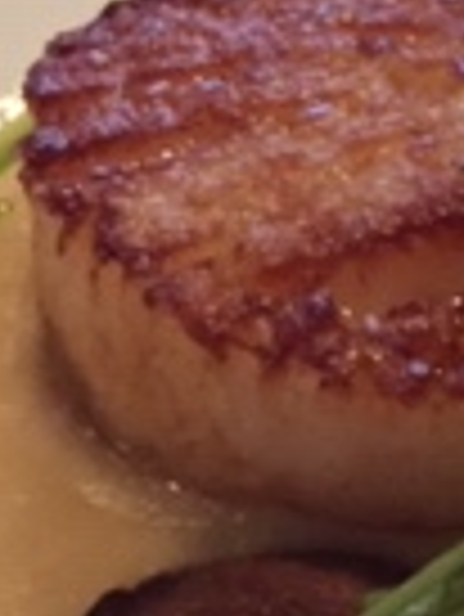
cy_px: 405
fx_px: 2409
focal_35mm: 135
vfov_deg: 14.6
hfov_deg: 10.1
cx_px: 969
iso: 500
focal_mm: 4.15
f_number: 2.2
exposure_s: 1/15
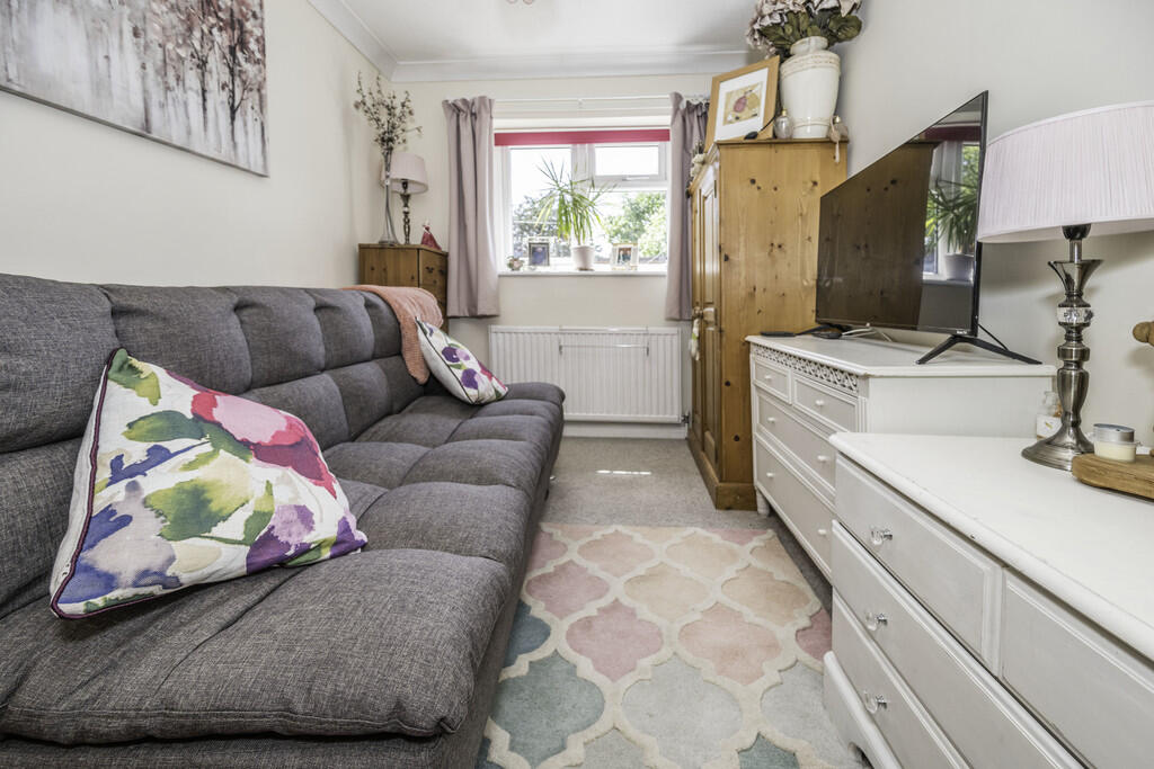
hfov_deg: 104.2
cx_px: 577
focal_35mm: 14
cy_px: 384
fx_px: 449
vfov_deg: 81.2
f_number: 5.6
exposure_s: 1/125
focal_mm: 14
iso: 320
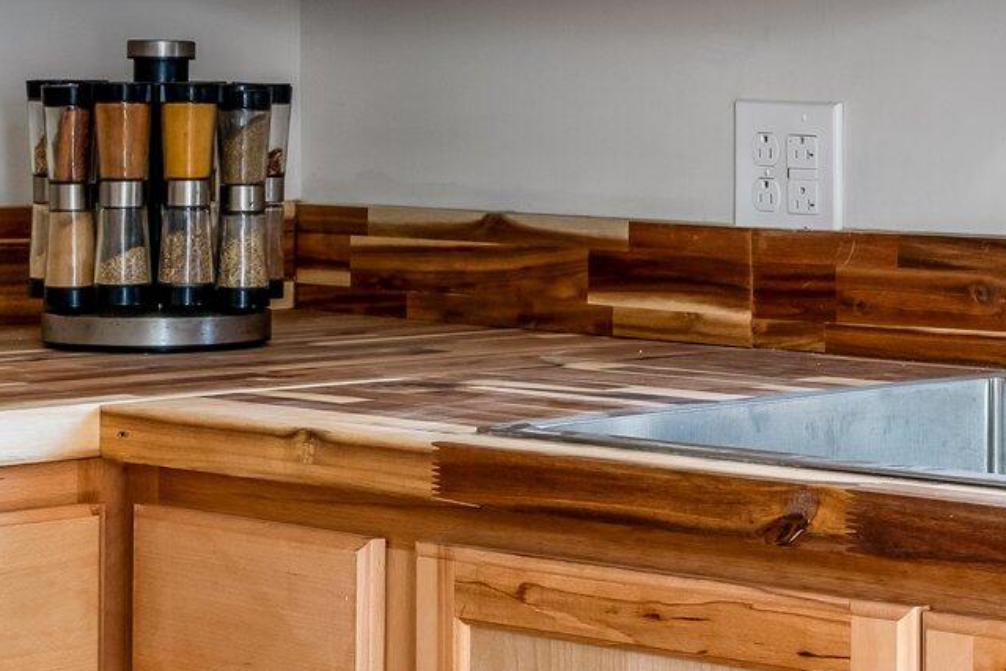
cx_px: 1380
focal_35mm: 112
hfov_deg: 17.0
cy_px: 128
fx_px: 3130
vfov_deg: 12.2
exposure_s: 1/5
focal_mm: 35
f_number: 8
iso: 320
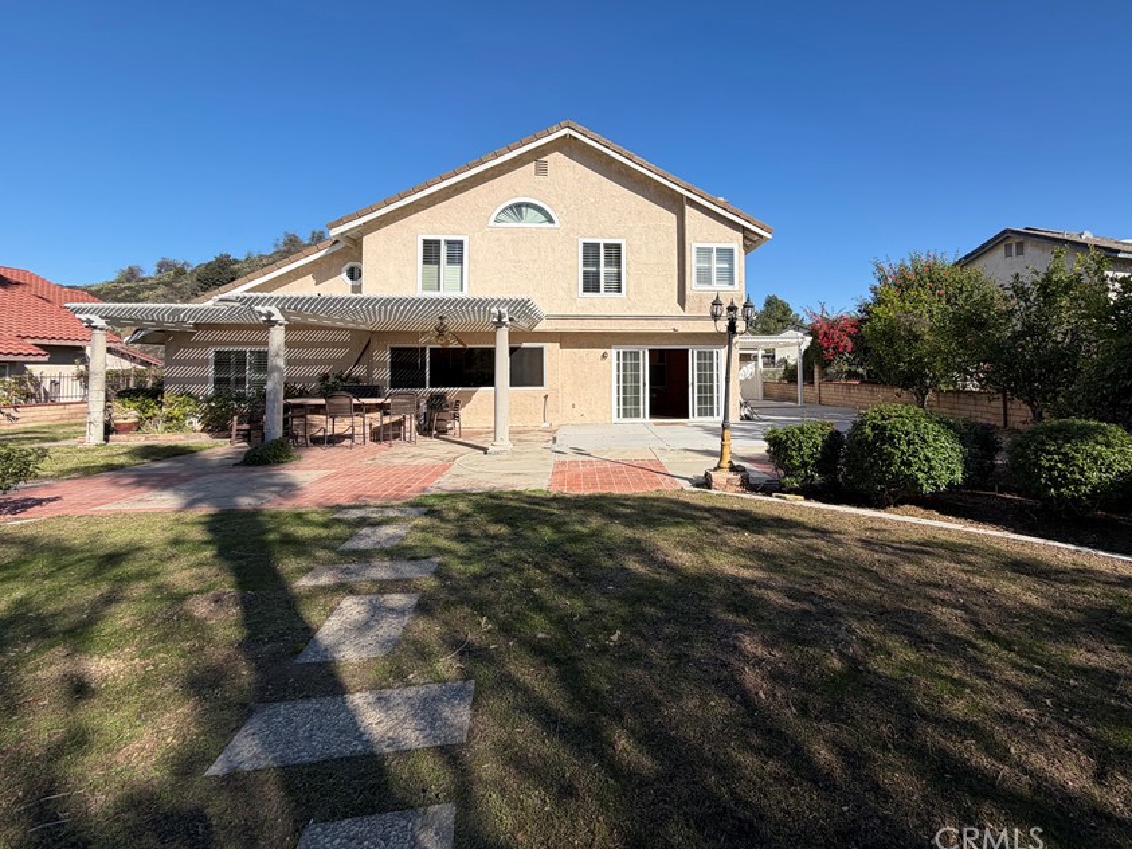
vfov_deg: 74.0
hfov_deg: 90.5
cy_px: 343
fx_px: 556
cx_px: 646
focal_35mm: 17
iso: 25
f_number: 2.2
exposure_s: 1/770
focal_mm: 2.22
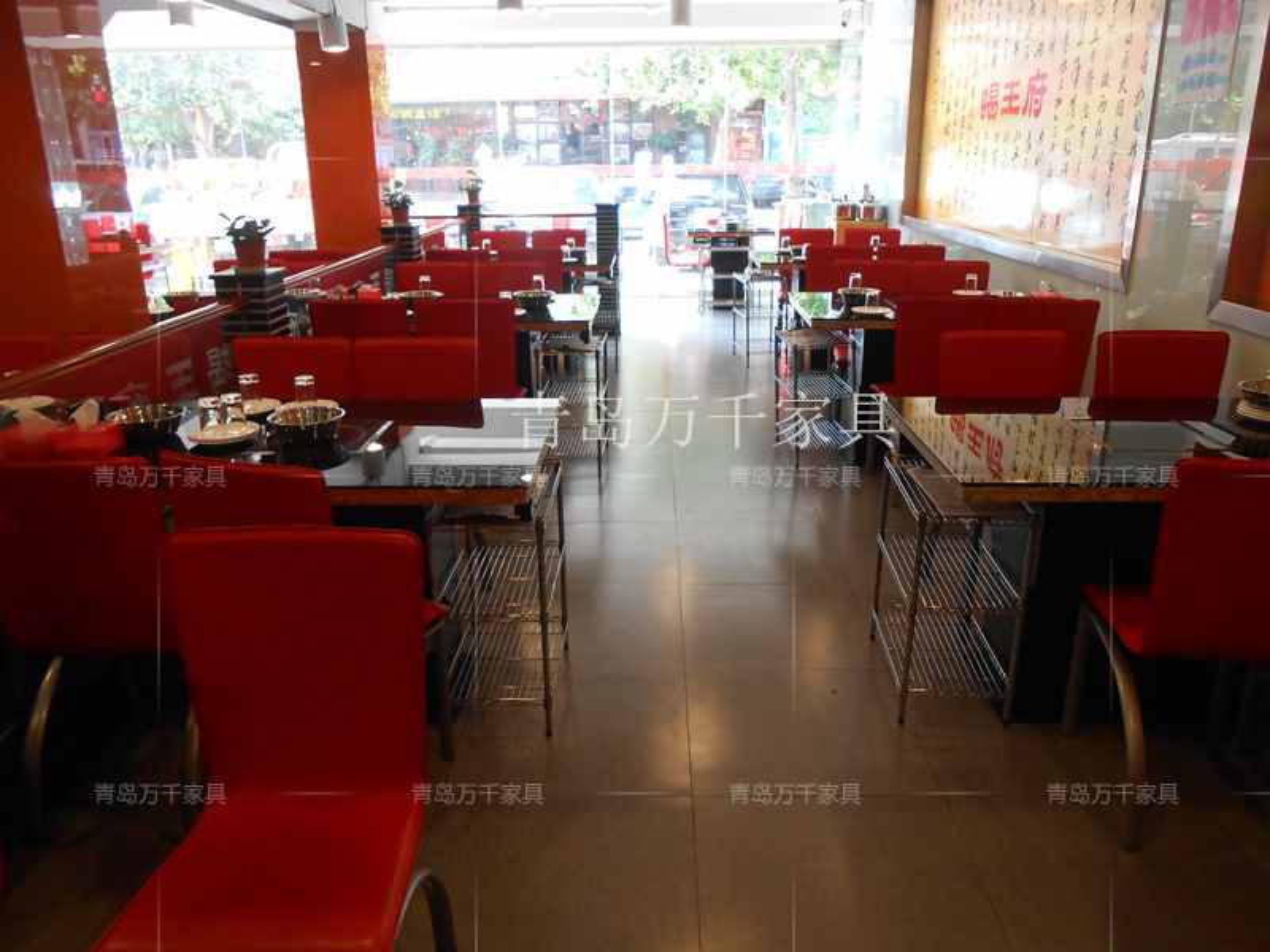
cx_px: 635
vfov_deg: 53.1
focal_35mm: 26
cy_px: 476
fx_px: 954
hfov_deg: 67.3
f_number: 3.5
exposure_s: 1/30
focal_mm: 4.6
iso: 200
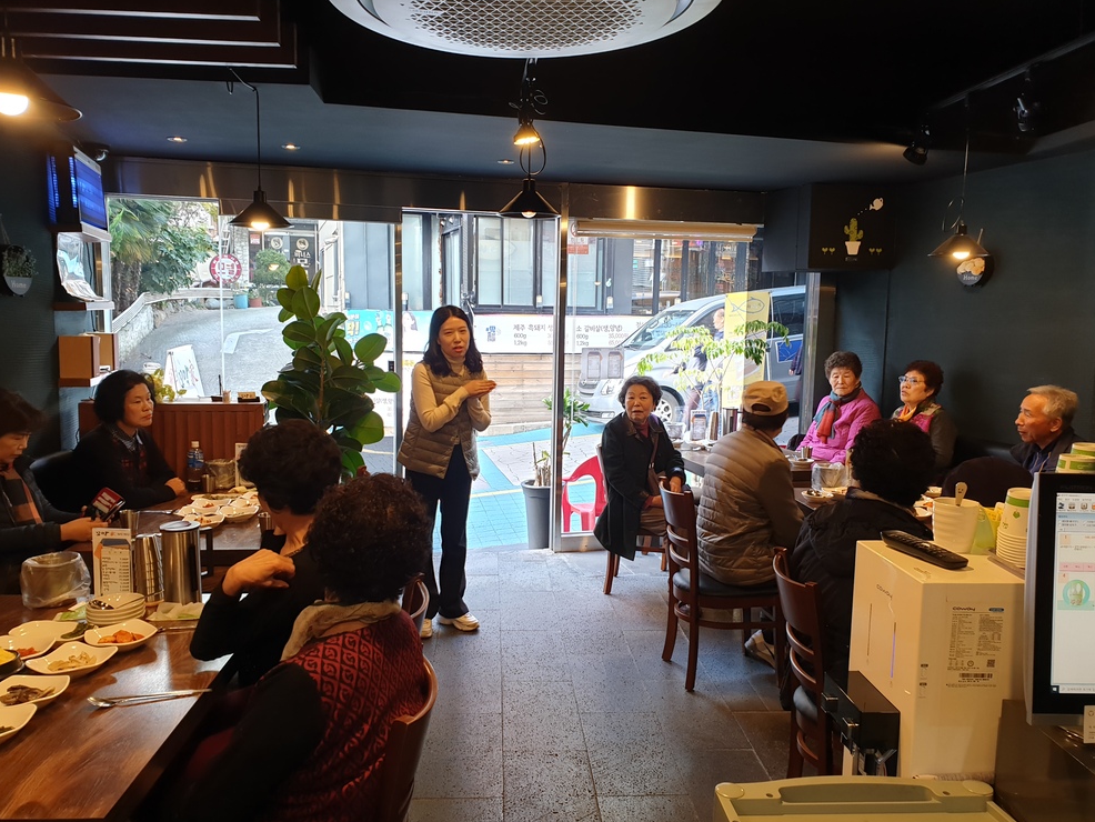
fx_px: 854
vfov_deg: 51.4
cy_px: 417
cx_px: 555
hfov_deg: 65.3
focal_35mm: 27
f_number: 2.4
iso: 100
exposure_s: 1/35
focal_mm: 4.3
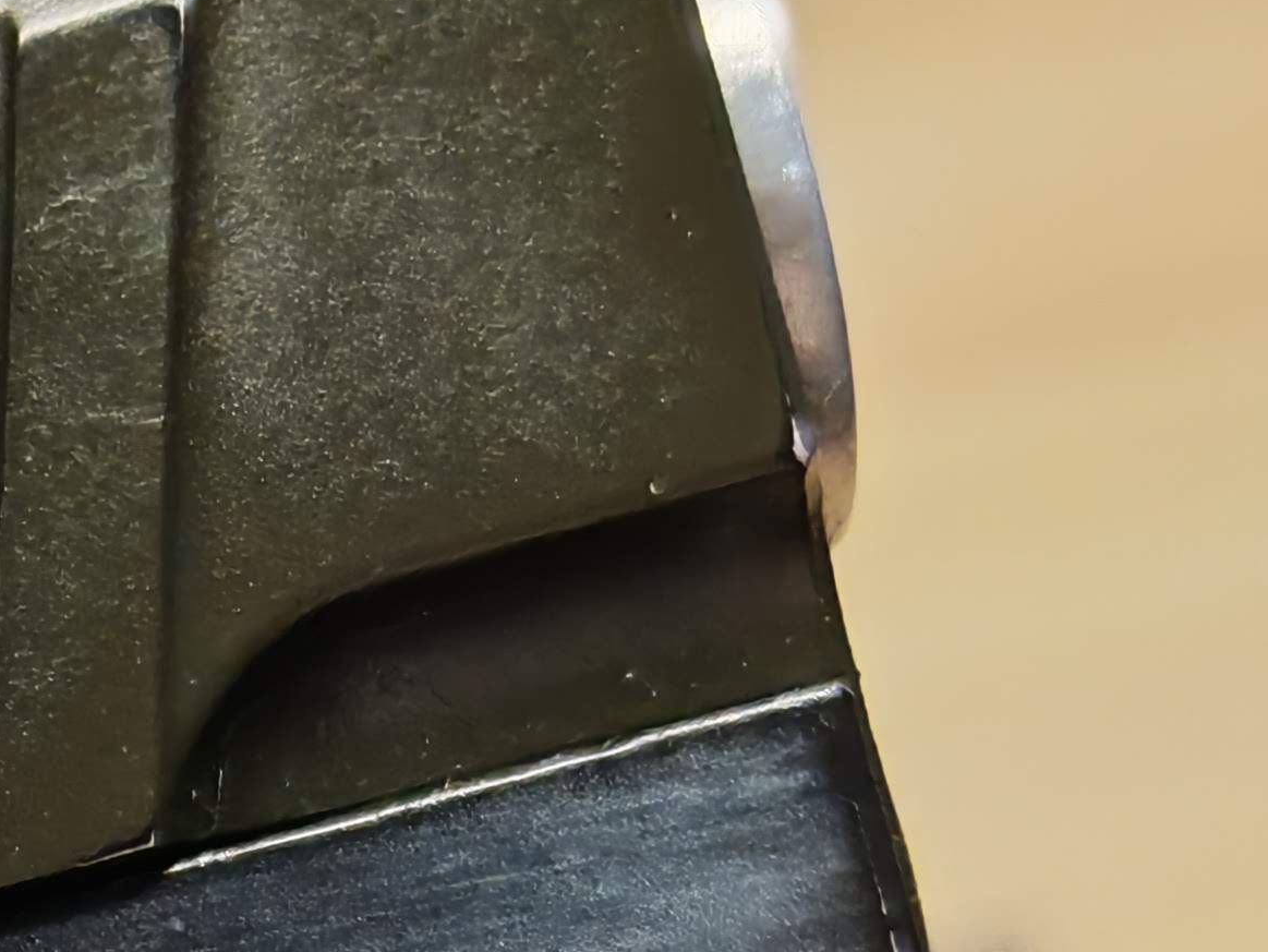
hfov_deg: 11.0
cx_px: -909
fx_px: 6192
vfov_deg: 8.6
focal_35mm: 169
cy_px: 1284
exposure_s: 1/100
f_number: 2
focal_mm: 6.83
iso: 100
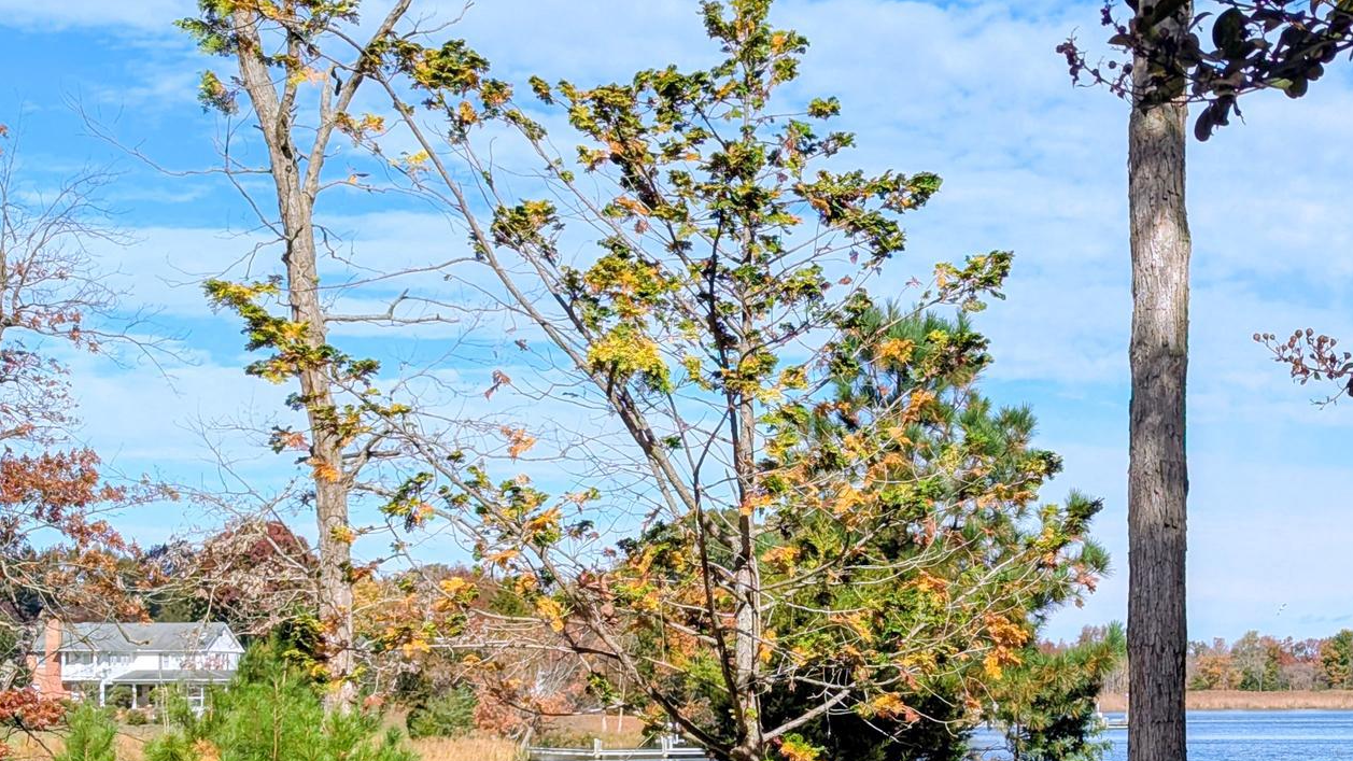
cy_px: 636
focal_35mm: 85
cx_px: 1096
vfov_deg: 14.1
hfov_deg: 24.6
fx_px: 3049
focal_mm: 6.81
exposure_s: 1/1852
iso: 51
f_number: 1.85
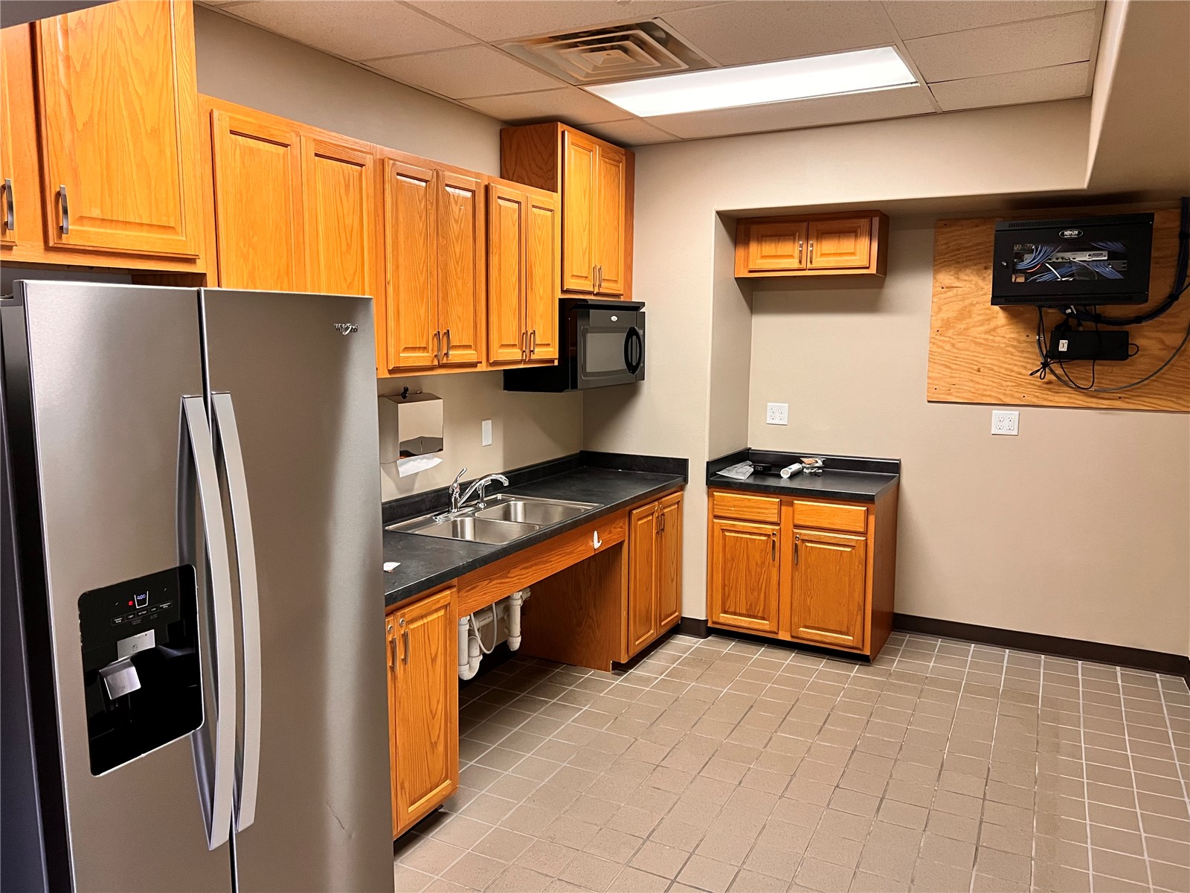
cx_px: 595
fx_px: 894
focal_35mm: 26
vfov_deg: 53.1
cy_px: 446
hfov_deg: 67.3
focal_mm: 5.7
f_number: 1.5
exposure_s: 1/60
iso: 400
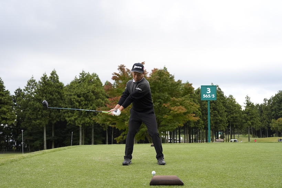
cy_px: 94
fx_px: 266
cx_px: 141
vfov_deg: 38.9
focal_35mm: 34
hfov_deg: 55.8
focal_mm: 34
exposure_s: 1/1250
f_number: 4.5
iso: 1600
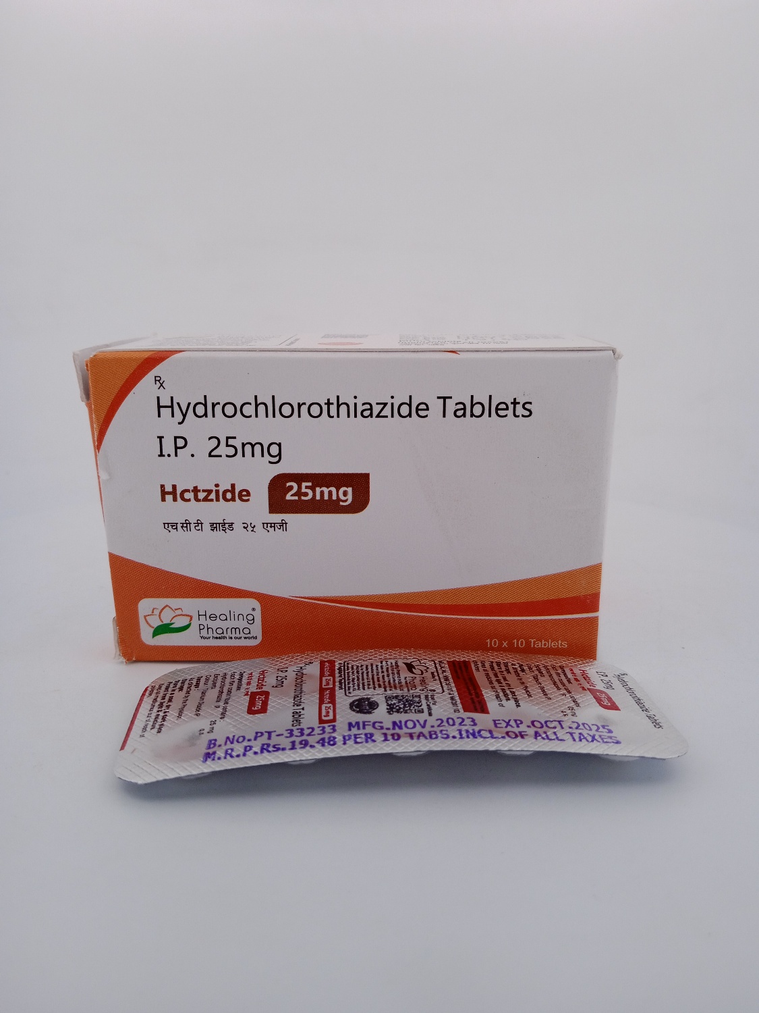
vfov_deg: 63.4
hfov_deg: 49.7
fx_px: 819
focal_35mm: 28
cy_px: 506
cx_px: 380
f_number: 2.2
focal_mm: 3.43
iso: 100
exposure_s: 1/159
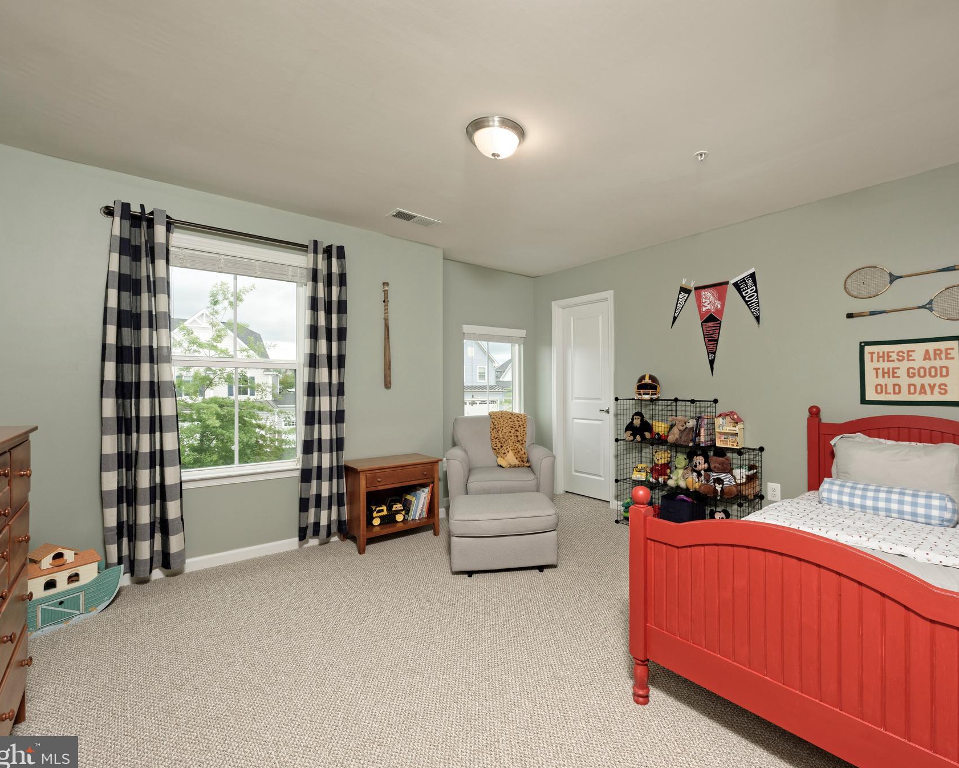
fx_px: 454
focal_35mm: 16
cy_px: 388
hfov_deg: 92.7
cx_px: 535
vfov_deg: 80.4
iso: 320
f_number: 9
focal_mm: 14
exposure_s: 1/125
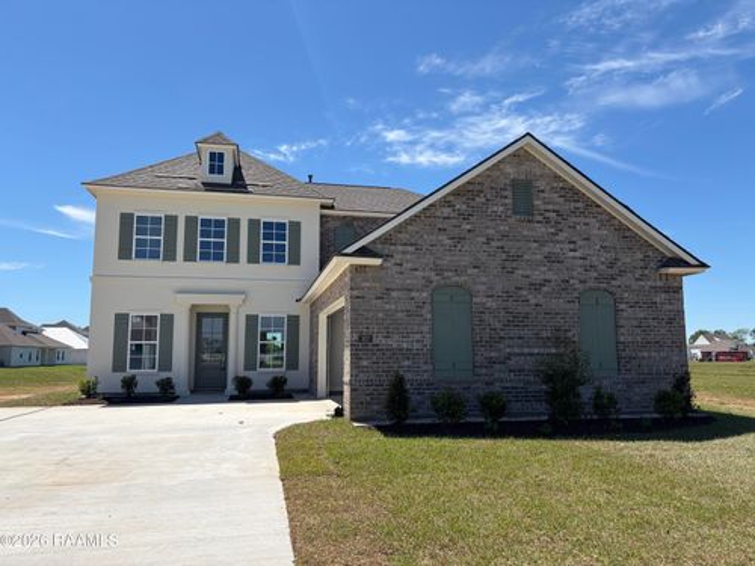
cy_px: 283
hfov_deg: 67.3
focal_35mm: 26
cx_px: 378
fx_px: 567
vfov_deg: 53.1
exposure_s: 1/4065
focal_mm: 5.96
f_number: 1.6
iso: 50
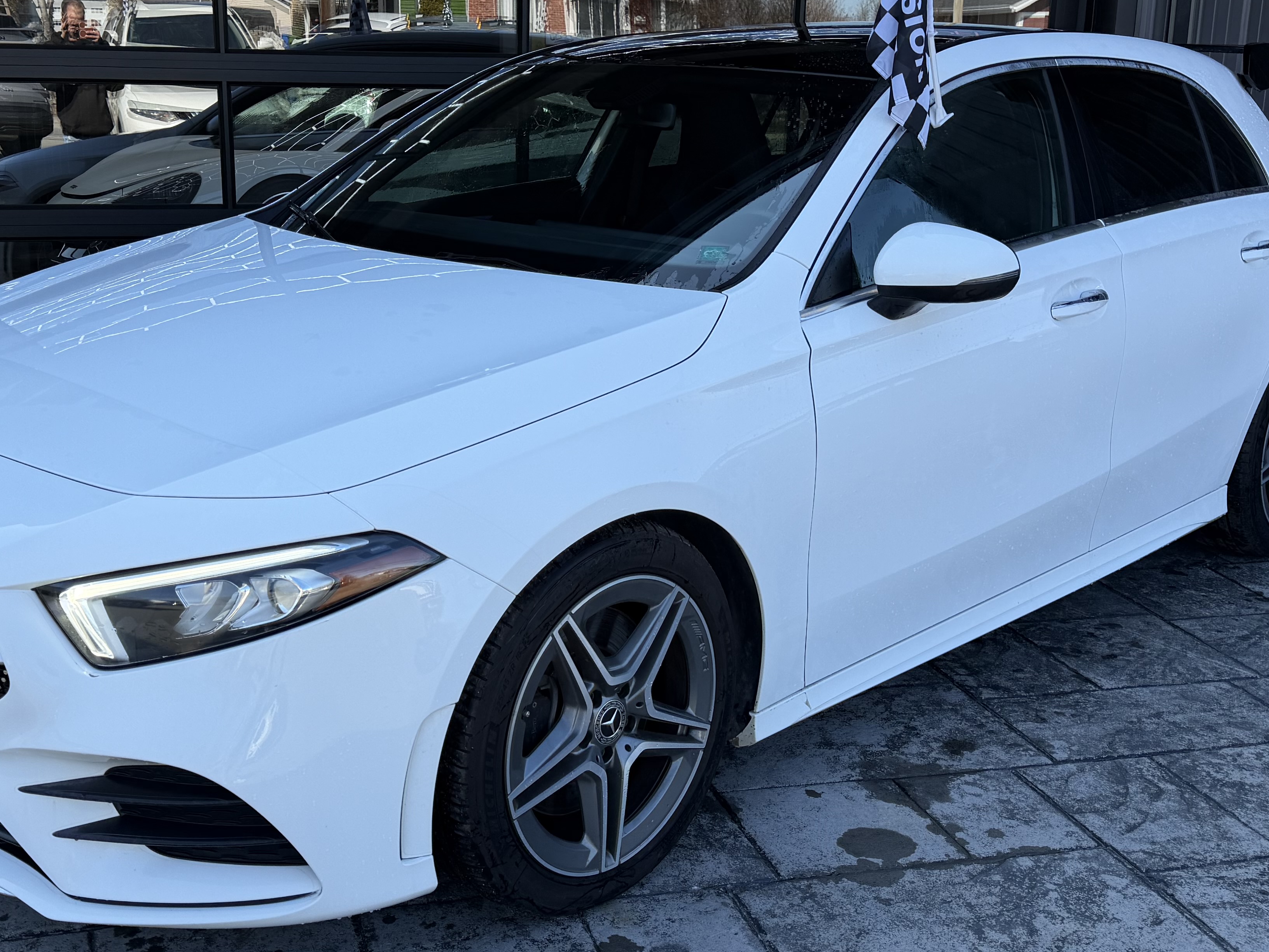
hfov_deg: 44.6
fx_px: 1540
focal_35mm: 42
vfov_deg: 34.3
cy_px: 456
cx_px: 507
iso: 80
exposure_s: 1/1901
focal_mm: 6.76
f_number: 1.78
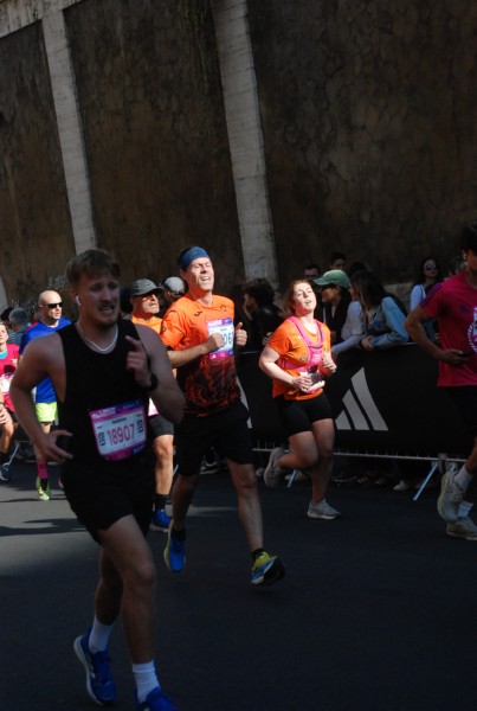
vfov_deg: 23.3
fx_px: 1720
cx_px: 238
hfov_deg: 15.8
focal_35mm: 87
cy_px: 356
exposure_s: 1/1600
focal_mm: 58
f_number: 6.3
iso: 1000
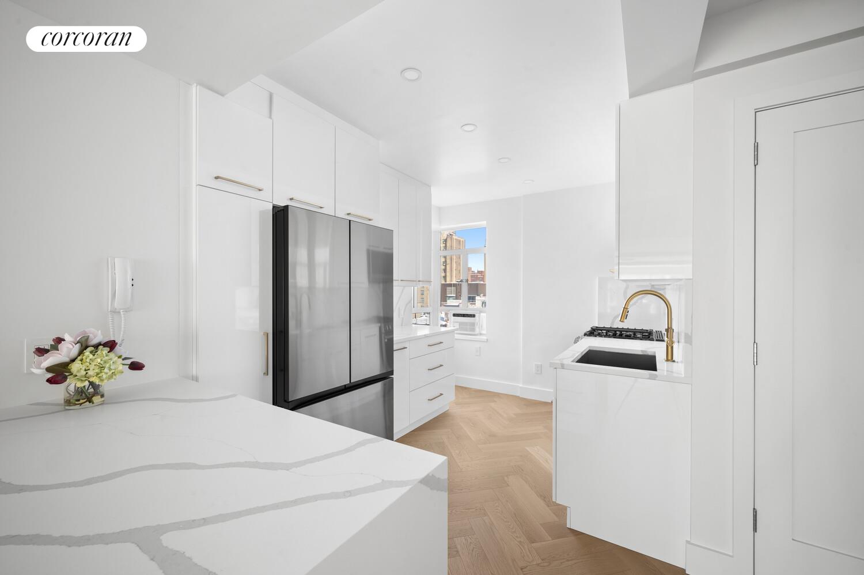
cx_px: 432
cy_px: 288
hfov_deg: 104.3
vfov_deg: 81.1
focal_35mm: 14
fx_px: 336
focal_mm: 14
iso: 400
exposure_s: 1/1.67
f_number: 11
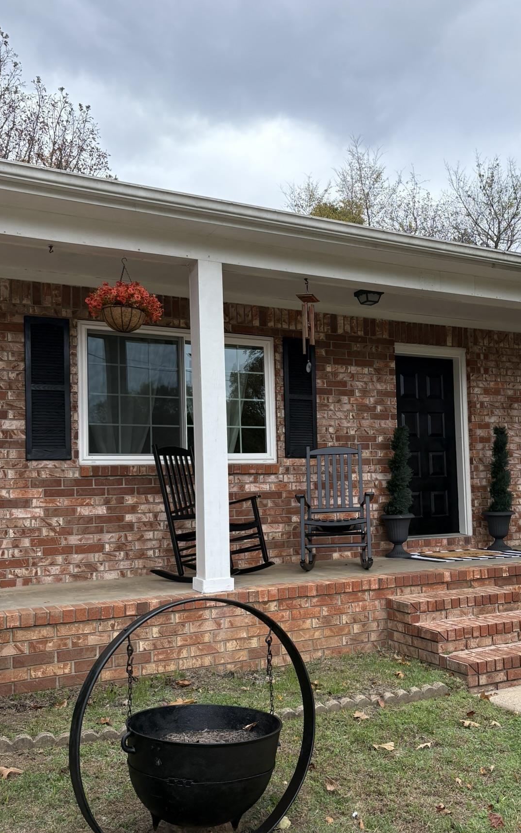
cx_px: 342
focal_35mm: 33
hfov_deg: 38.0
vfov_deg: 58.1
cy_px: 452
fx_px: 750
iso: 64
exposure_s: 1/810
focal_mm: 5.96
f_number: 1.6
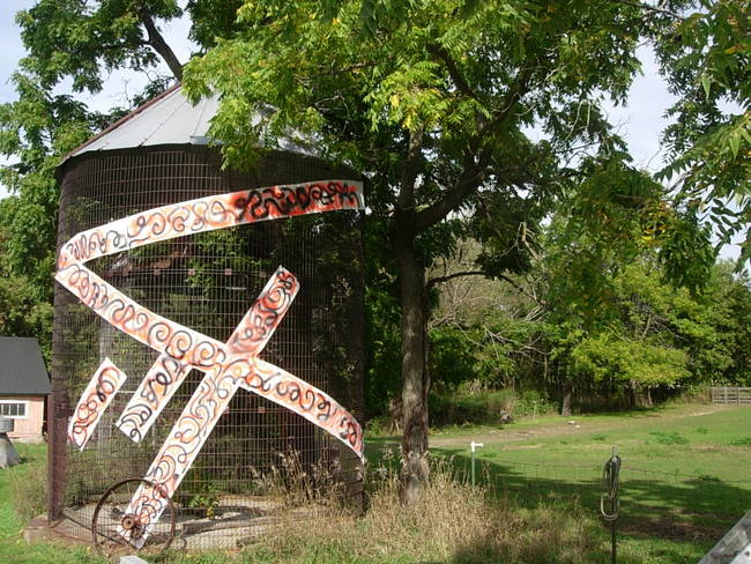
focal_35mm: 38
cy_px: 282
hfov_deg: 49.0
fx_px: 825
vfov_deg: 37.7
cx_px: 376
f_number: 4.8
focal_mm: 7.8
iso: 79
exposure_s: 1/443
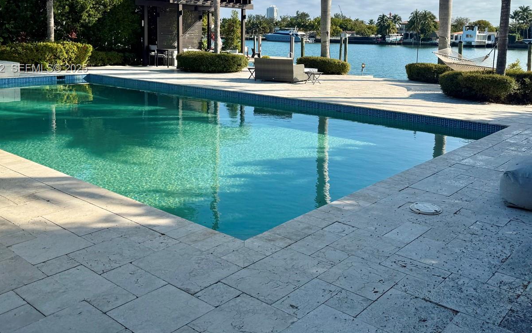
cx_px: 305
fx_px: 493
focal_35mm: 34
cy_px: 69
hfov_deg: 56.5
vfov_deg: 36.1
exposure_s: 1/4673
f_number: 1.78
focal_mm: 6.76
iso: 80
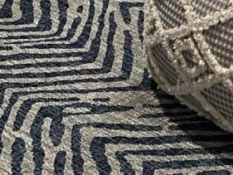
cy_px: -371
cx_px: 456
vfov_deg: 7.1
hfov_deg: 10.0
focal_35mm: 185
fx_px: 1246
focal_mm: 5.7
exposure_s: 1/60
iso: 125
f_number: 1.5
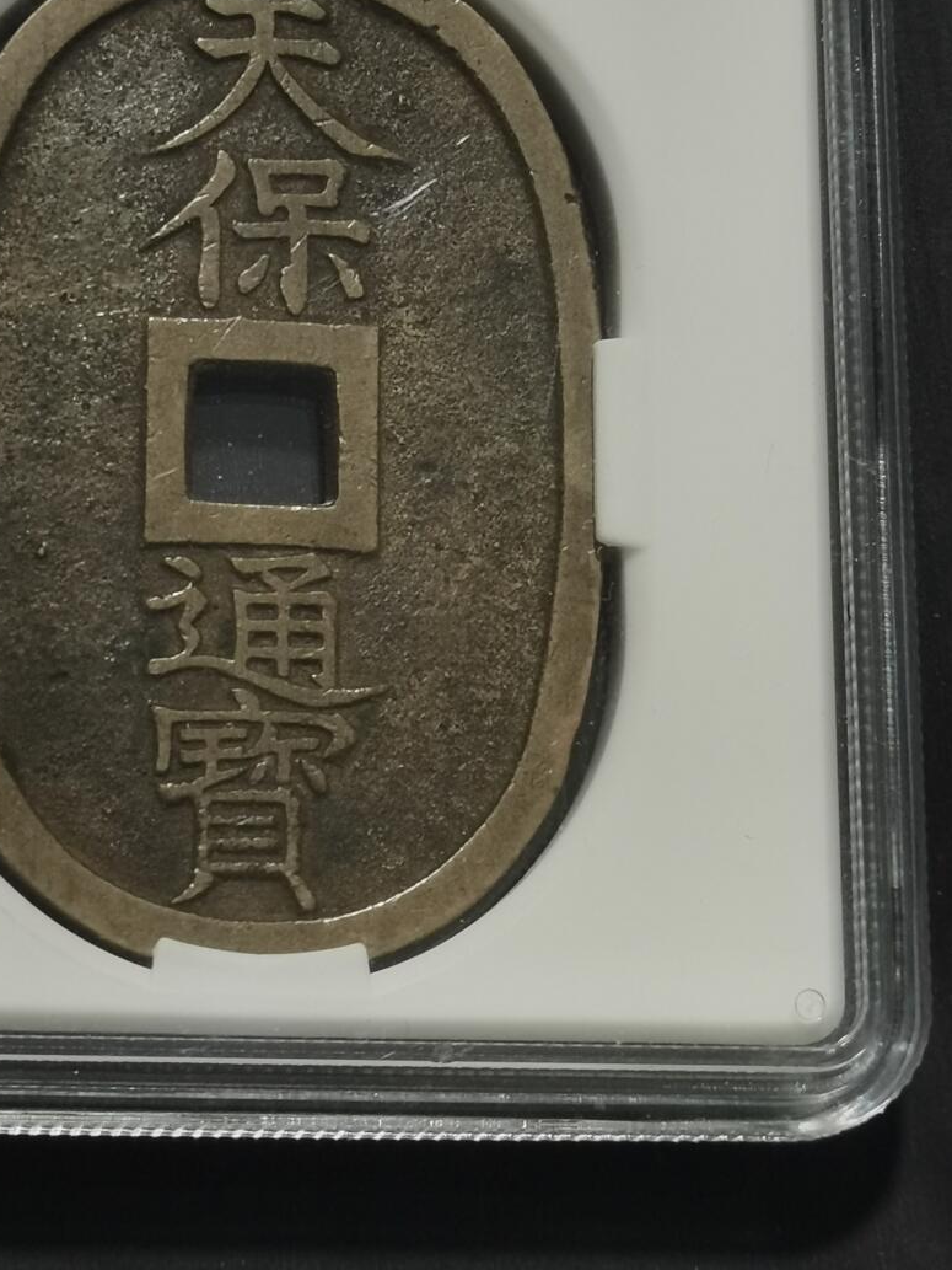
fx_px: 3959
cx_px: 242
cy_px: 193
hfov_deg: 13.7
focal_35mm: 108
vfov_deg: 18.0
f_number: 1.8
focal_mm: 5.58
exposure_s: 1/100
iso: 80
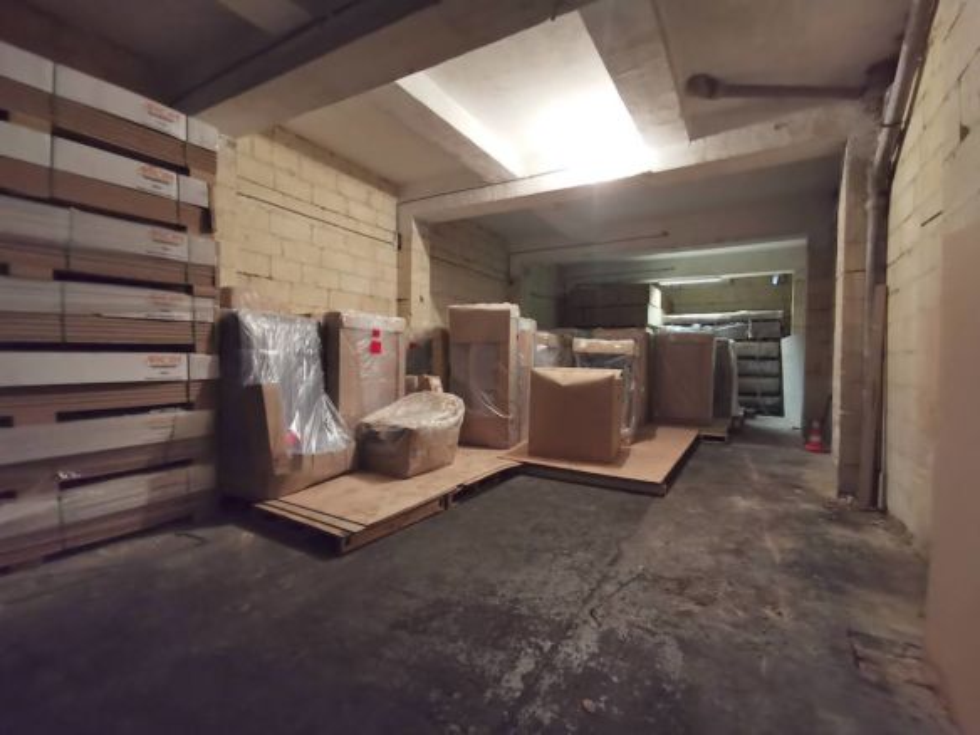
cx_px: 490
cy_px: 368
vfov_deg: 78.1
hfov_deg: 94.5
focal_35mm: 16
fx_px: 453
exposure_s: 1/20
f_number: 2.2
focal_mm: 2.35
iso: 640
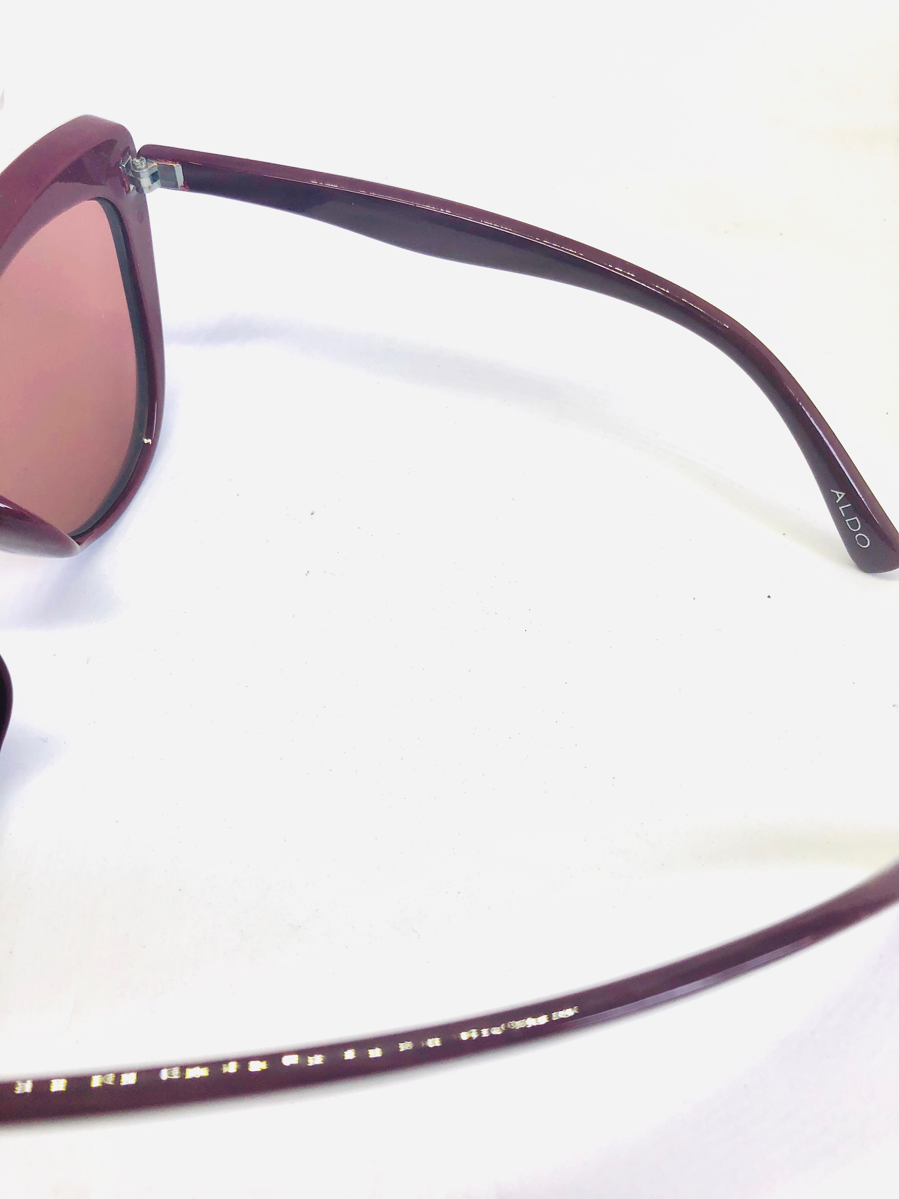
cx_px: 450
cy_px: 600
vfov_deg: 63.4
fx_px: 970
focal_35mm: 28
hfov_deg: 49.7
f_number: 1.8
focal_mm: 4
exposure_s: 1/120
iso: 25
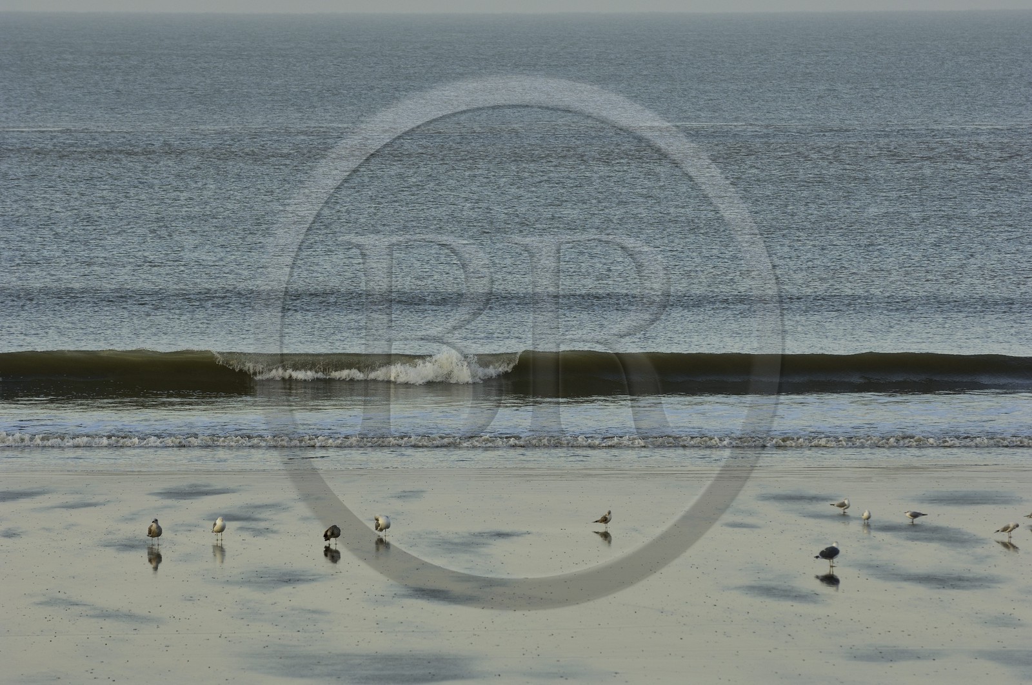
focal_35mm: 300
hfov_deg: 6.9
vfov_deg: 4.6
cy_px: 342
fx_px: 8588
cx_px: 516
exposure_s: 1/125
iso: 100
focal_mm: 200
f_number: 5.3
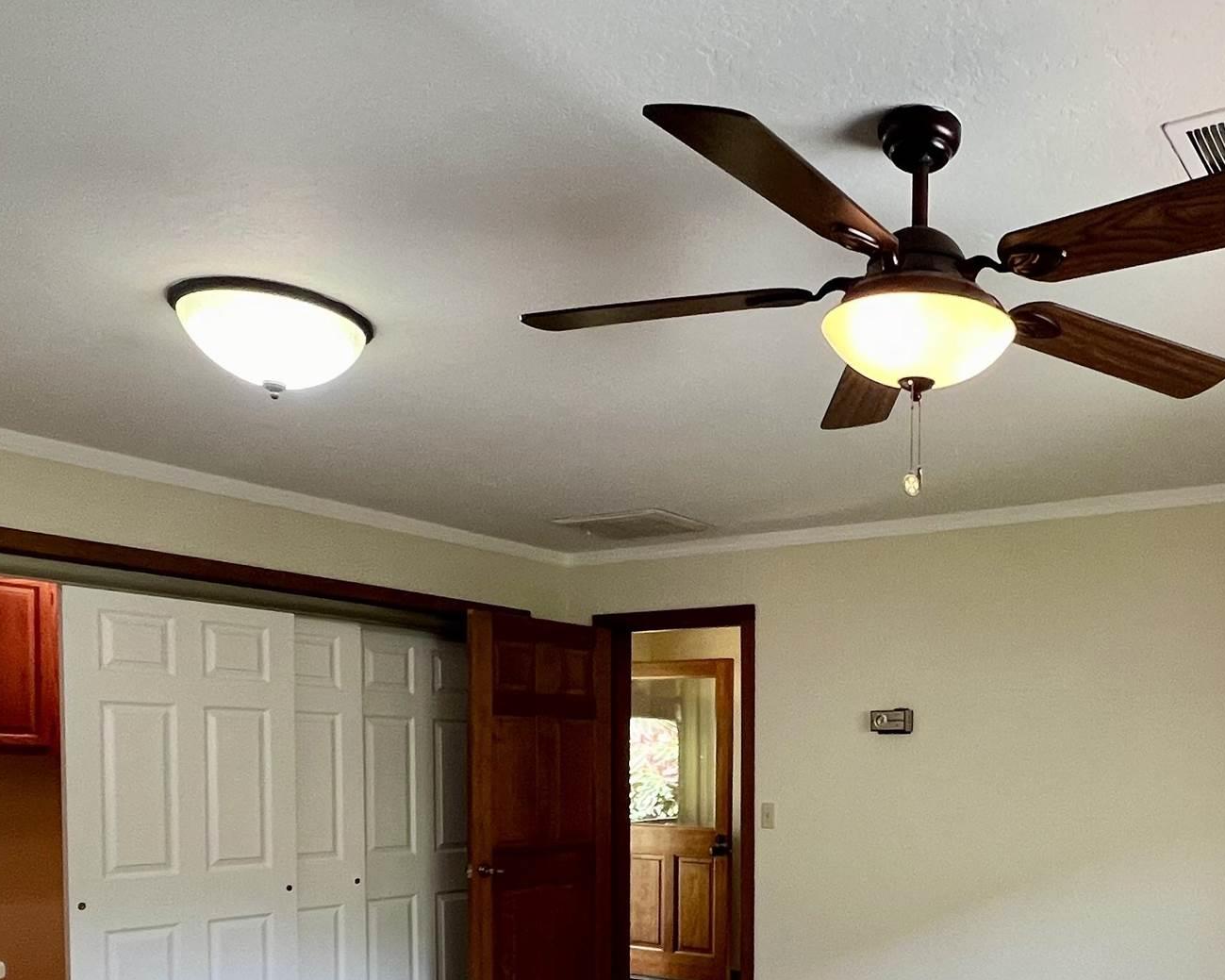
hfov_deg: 56.0
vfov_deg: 45.5
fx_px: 1088
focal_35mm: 30
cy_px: 815
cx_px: 913
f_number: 1.8
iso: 200
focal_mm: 1.57
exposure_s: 1/60
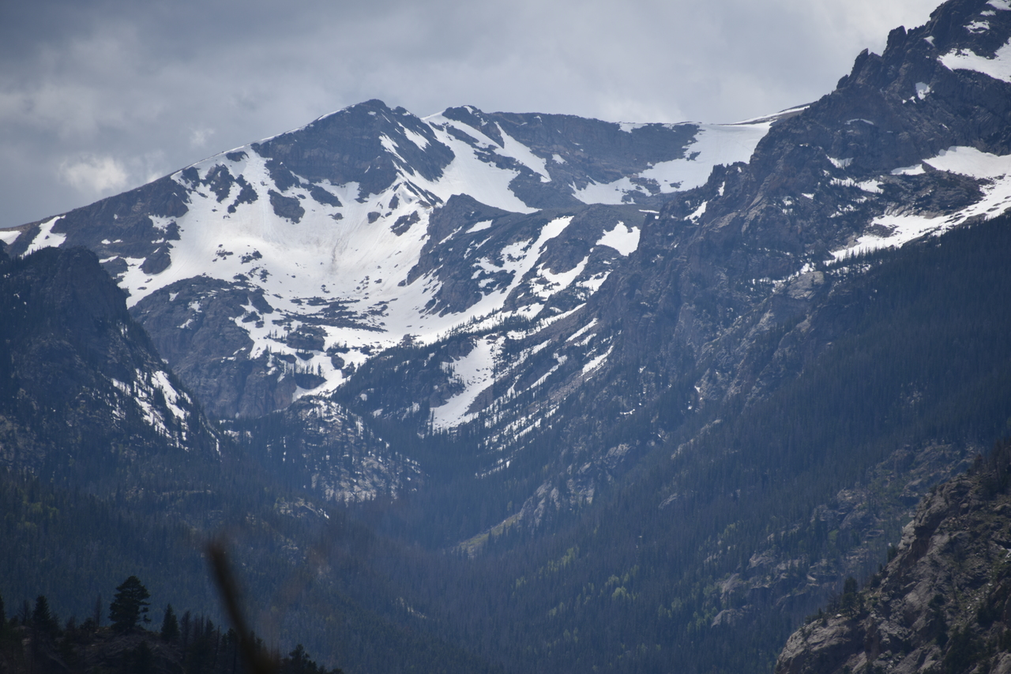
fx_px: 8426
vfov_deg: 4.6
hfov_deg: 6.9
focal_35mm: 300
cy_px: 337
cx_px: 506
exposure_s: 1/640
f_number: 6.3
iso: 100
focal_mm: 300
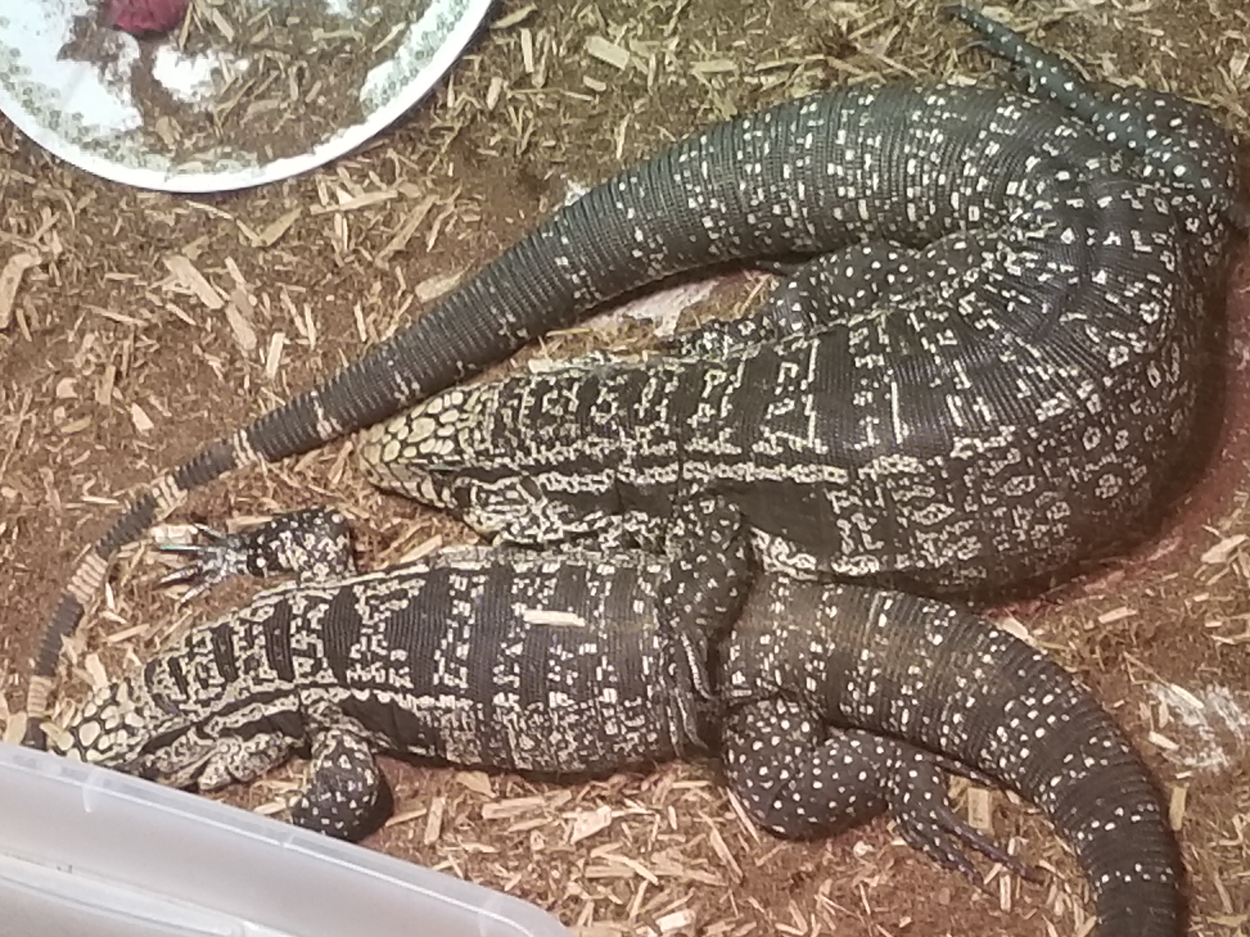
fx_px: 939
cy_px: 468
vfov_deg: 53.1
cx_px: 625
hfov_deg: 67.3
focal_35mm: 26
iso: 160
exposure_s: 1/60
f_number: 1.7
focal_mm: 4.25
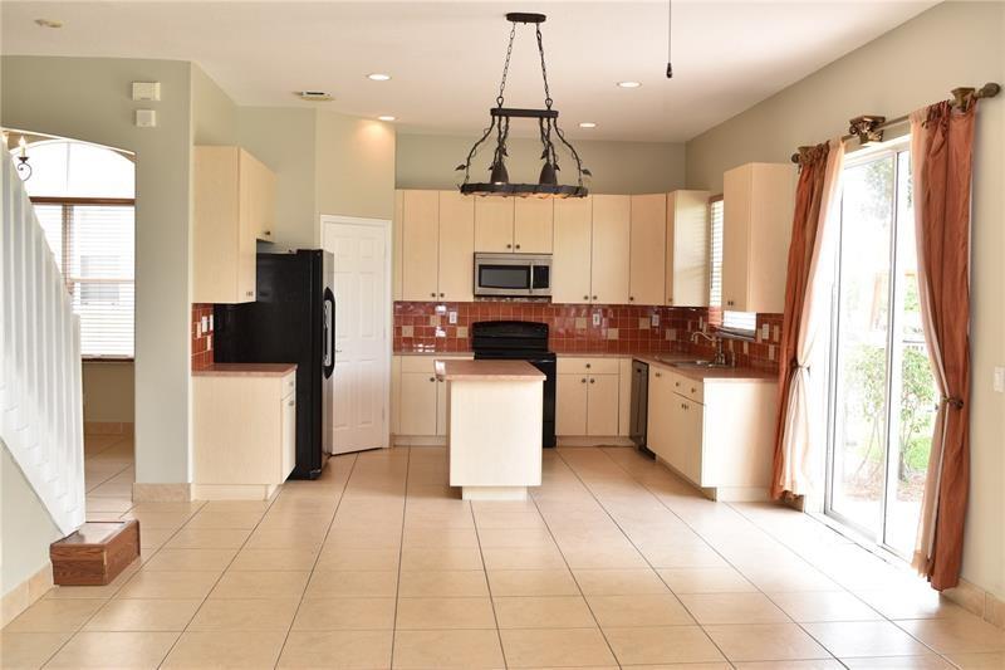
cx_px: 502
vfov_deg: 36.9
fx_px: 1005
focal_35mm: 36
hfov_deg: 53.1
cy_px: 335
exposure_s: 1/15
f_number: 6.3
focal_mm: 24
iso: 100
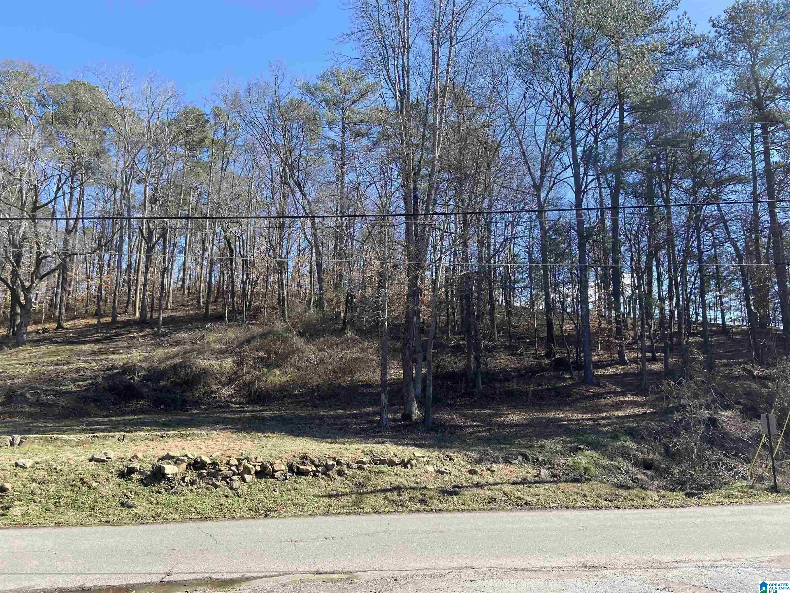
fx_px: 593
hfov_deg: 67.3
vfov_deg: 53.1
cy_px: 296
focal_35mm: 26
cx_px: 395
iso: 32
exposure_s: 1/965
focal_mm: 4.25
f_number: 1.8
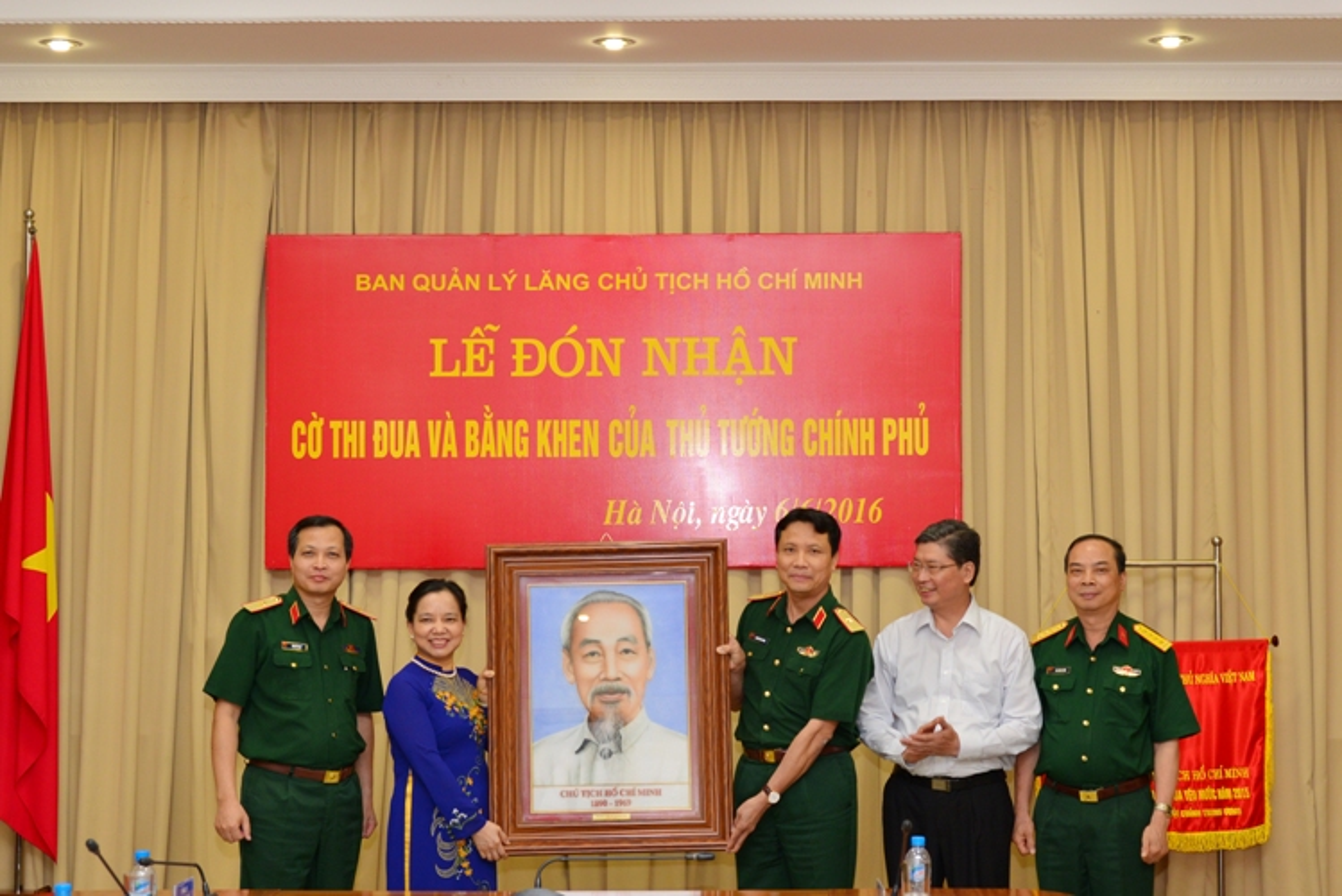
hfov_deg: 38.2
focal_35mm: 52
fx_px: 1939
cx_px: 671
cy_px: 448
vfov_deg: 26.0
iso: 800
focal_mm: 52
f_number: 5
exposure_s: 1/80
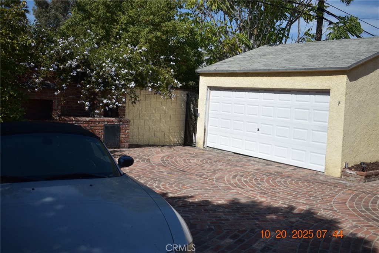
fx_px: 379
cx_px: 190
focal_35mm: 36
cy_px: 126
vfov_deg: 36.9
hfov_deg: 53.1
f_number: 4
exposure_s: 1/1250
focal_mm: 24
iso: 100
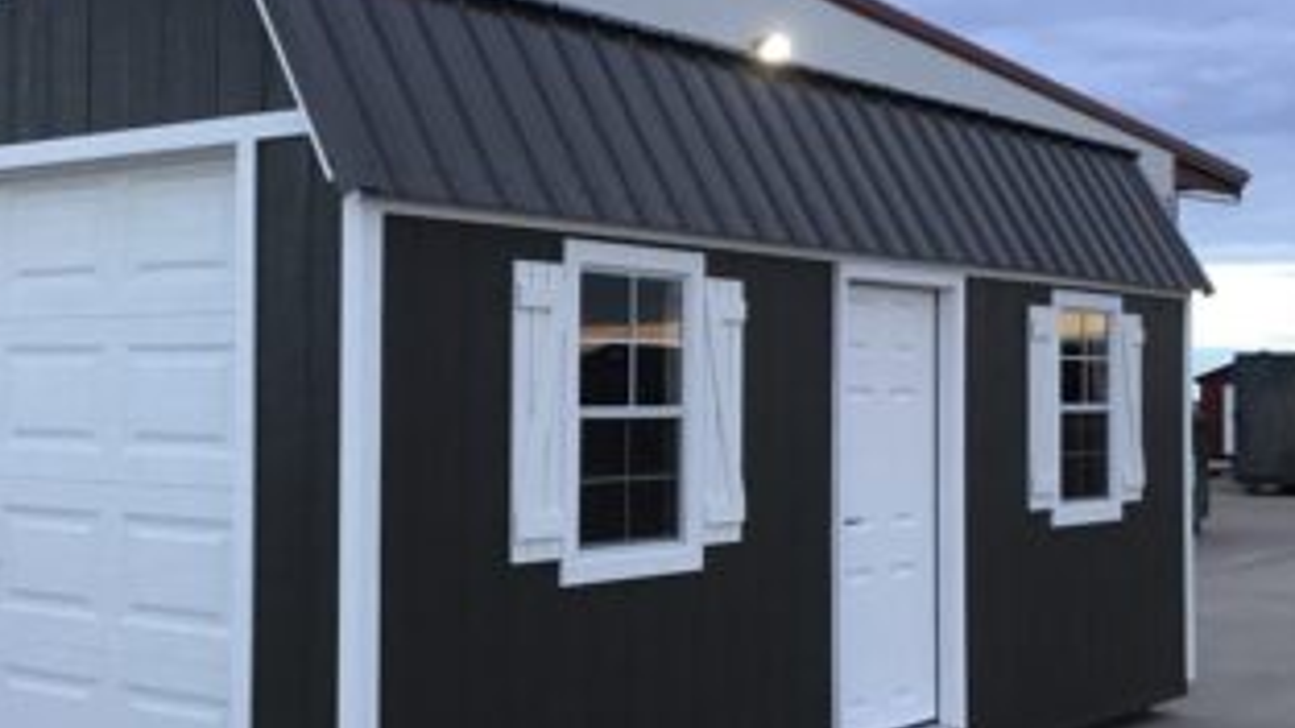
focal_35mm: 55
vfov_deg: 21.8
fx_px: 1888
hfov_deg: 37.7
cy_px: 345
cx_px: 521
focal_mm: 3.3
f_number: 2.4
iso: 32
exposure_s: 1/30
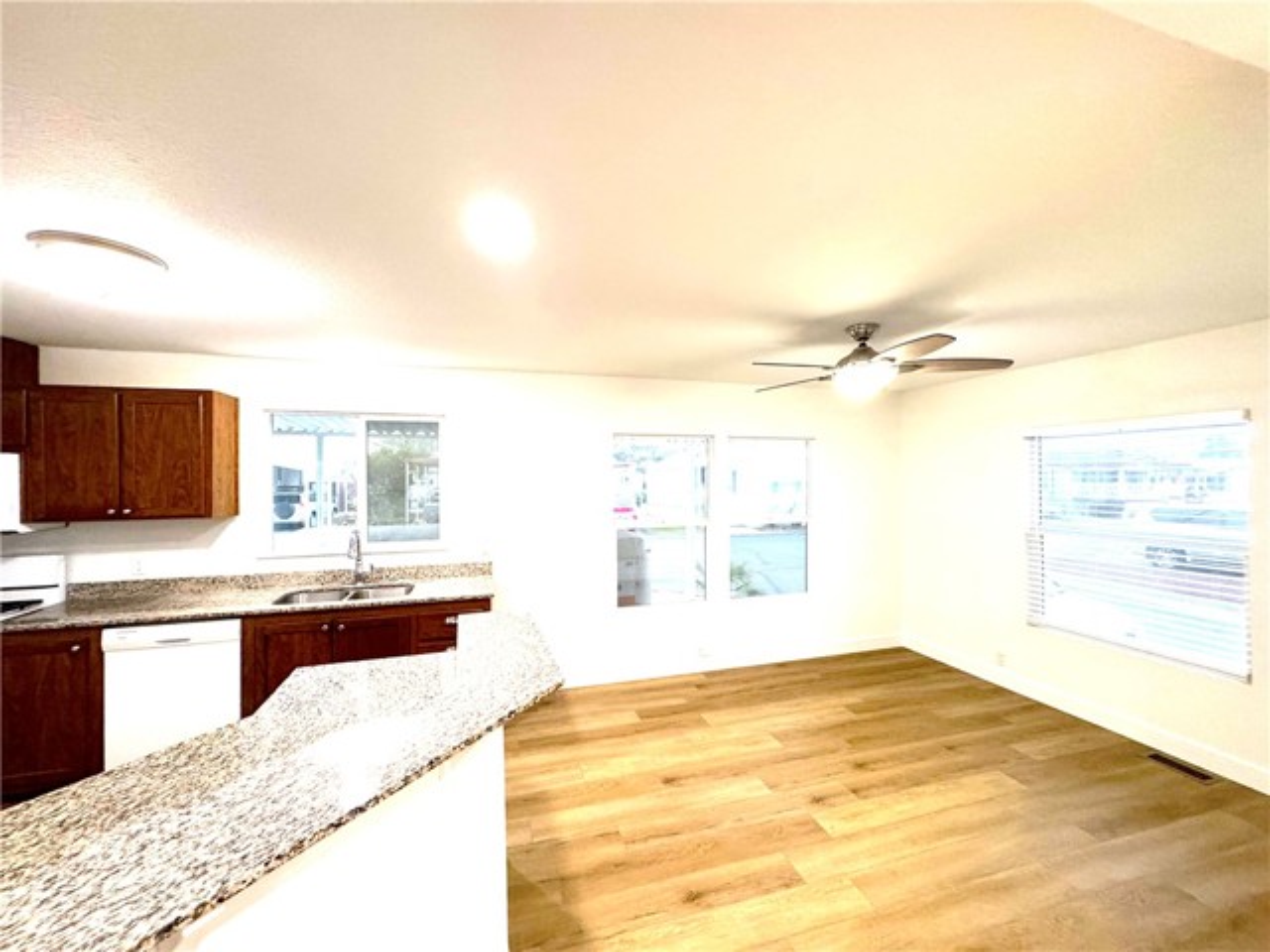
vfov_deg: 85.7
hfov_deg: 102.1
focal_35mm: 14
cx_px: 635
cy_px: 476
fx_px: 514
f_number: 2.2
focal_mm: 2.22
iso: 250
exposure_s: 1/120
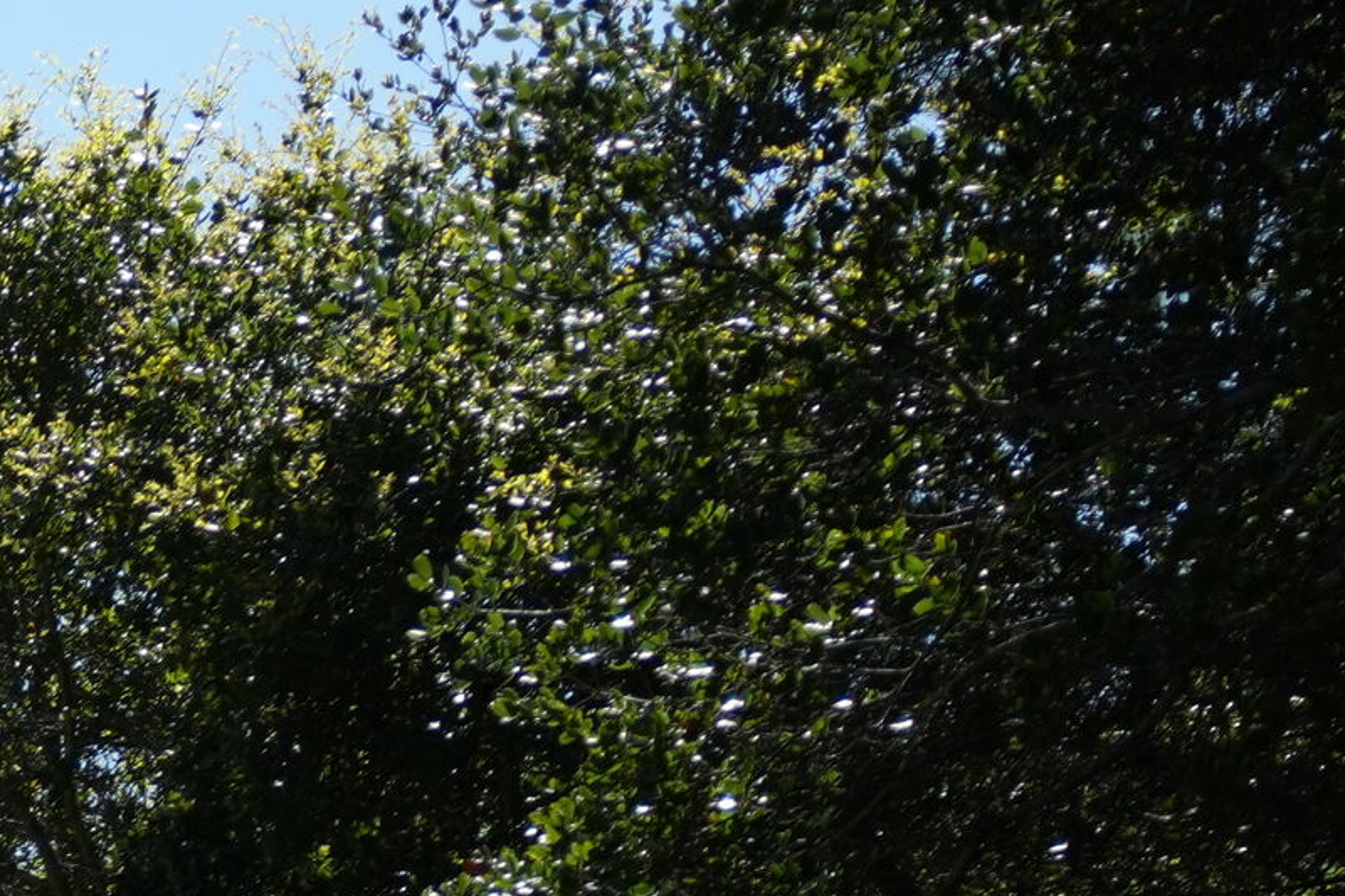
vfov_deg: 8.1
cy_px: 1694
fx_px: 6051
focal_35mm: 162
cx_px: -1698
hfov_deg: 11.0
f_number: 4
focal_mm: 30
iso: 320
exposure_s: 1/2500
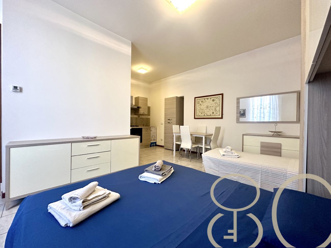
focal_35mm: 14
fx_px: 134
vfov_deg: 85.7
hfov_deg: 102.1
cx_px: 166
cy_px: 124
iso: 400
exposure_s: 1/68
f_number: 2.2
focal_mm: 2.22
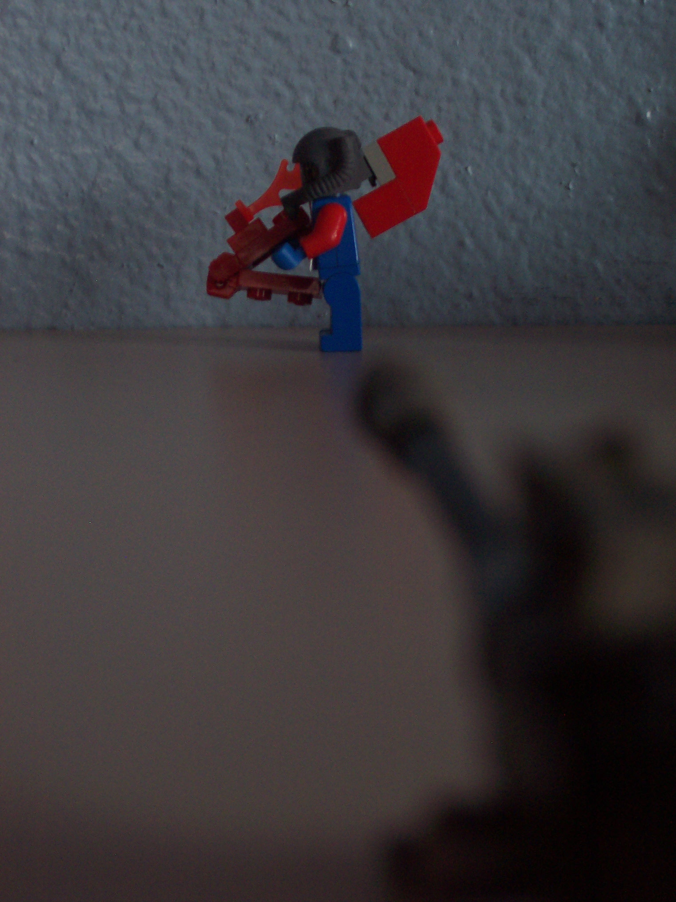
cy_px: 451
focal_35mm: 71
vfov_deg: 27.4
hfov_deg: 20.7
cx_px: 338
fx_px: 1849
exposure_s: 1/8
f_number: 4
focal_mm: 10.8
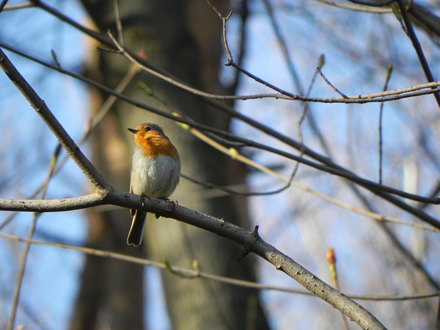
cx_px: 220
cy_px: 165
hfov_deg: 2.9
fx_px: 8618
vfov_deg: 2.2
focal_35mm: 678
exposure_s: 1/200
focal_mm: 120
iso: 163
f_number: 5
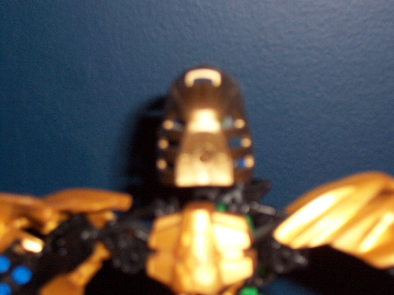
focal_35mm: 82
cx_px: 197
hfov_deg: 23.8
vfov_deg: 18.0
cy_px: 148
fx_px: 933
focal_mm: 13.5
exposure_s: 1/90
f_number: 4.1
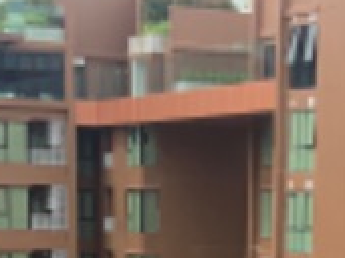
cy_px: 633
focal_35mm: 170
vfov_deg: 8.0
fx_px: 1693
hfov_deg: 11.6
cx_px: 268
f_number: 1.8
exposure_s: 1/898
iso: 16
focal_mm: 3
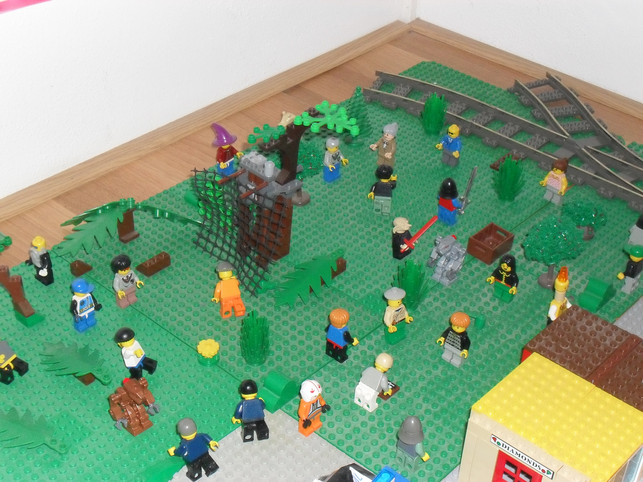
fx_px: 1059
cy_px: 241
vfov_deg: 25.7
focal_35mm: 57
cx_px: 322
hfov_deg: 33.8
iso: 320
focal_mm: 10.1
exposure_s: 1/60
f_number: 10.9
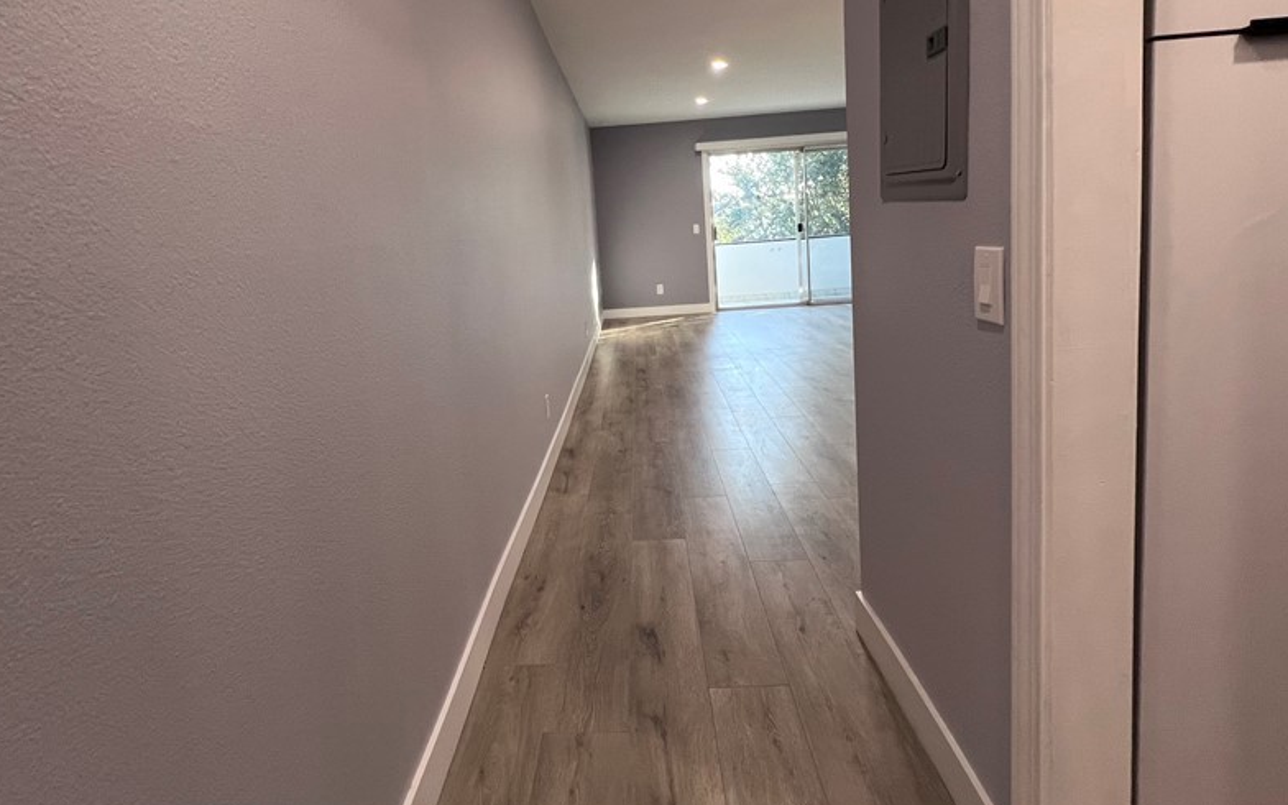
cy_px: 302
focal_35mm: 18
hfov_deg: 91.0
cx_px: 610
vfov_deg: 64.1
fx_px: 632
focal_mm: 1.57
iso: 160
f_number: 1.8
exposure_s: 1/120
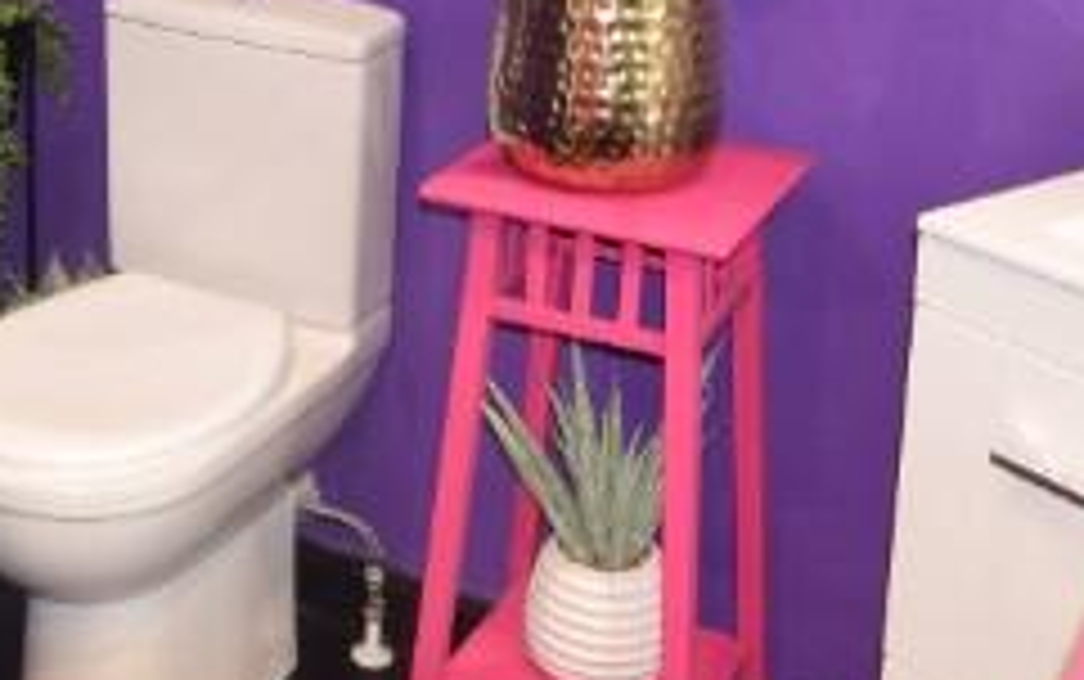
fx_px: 1922
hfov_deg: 30.2
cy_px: -97
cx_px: 126
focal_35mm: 65
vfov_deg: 19.1
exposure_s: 1/4
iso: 100
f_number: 5.6
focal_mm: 10
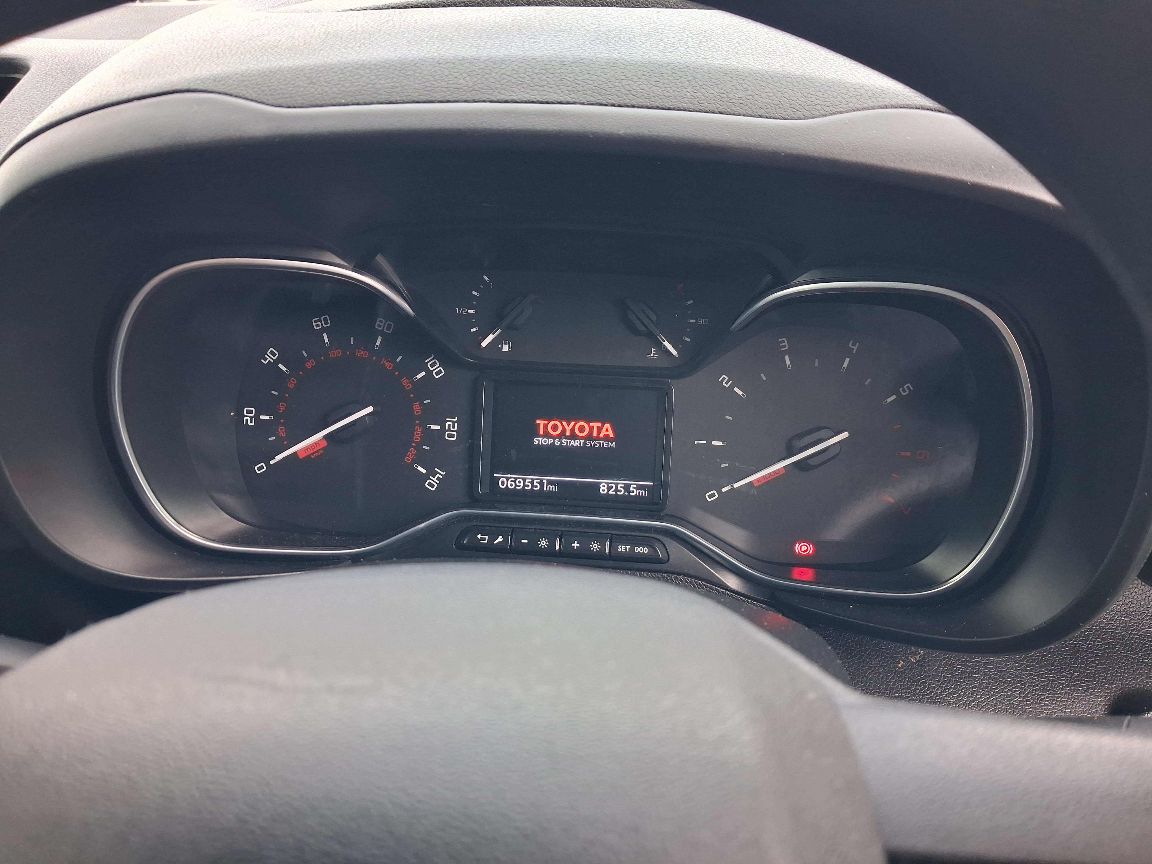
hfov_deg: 65.3
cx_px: 576
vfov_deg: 51.4
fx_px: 899
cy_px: 432
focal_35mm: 27
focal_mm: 4
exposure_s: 1/100
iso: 250
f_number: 1.8
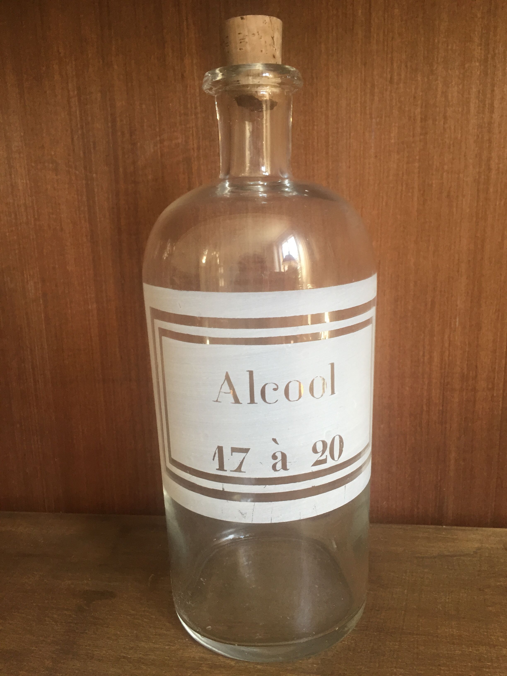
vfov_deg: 61.7
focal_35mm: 29
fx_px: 566
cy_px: 338
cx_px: 254
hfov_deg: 48.2
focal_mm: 4.15
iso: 100
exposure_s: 1/33
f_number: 2.2
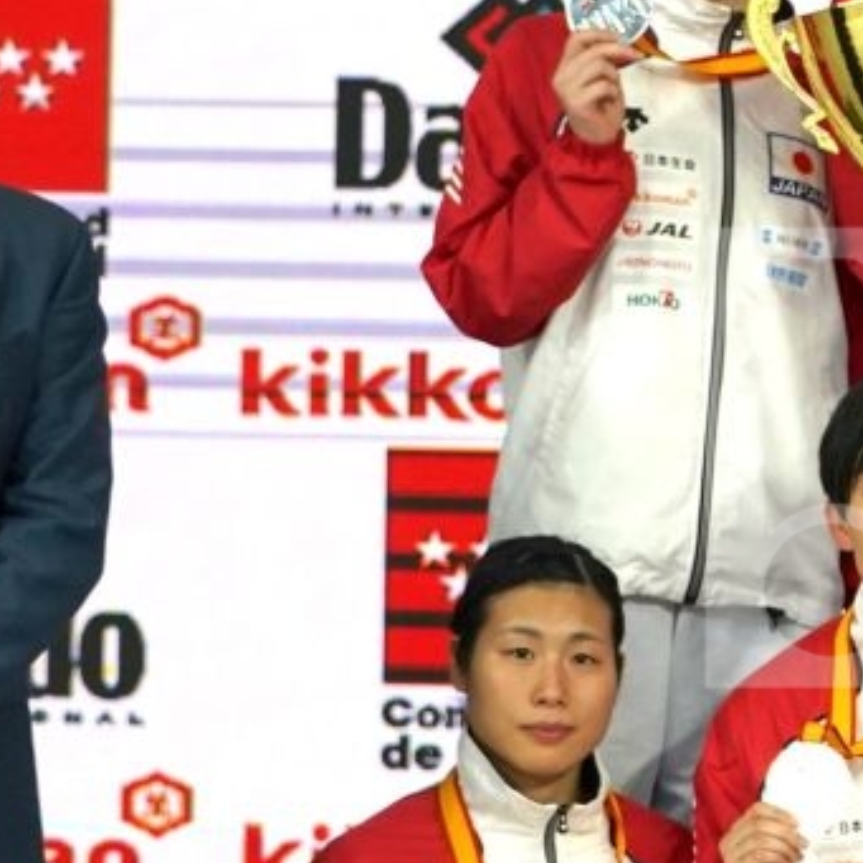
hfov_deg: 4.9
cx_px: 1799
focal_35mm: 350
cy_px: 458
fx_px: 9872
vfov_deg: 5.0
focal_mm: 78
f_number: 2.8
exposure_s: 1/250
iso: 800
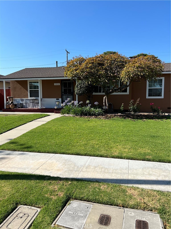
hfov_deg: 53.1
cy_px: 114
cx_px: 86
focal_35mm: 26
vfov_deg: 67.3
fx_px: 171
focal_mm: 5.7
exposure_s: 1/3460
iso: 50
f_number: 1.5
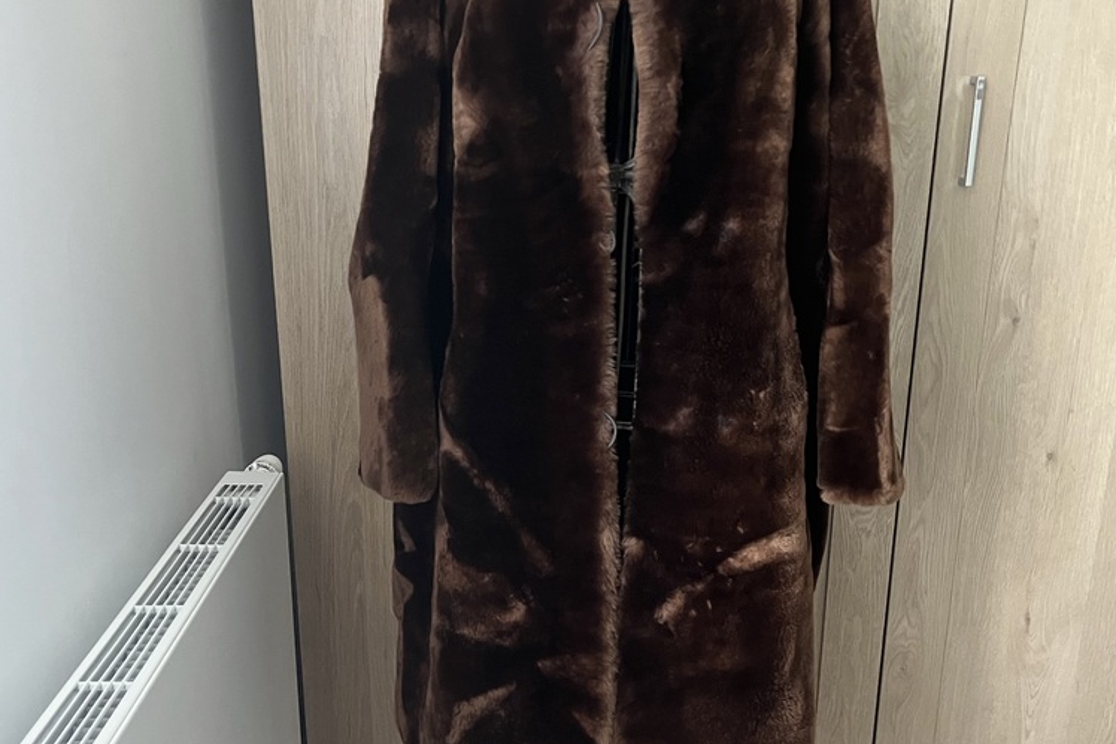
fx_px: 1147
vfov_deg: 35.9
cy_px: 419
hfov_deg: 51.9
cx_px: 545
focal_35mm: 37
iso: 640
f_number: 1.6
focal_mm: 5.1
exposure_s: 1/30
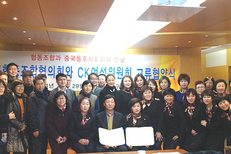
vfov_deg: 29.2
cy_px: 77
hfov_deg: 42.8
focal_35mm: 46
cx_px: 116
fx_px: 295
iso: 320
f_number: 2
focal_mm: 30
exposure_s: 1/50
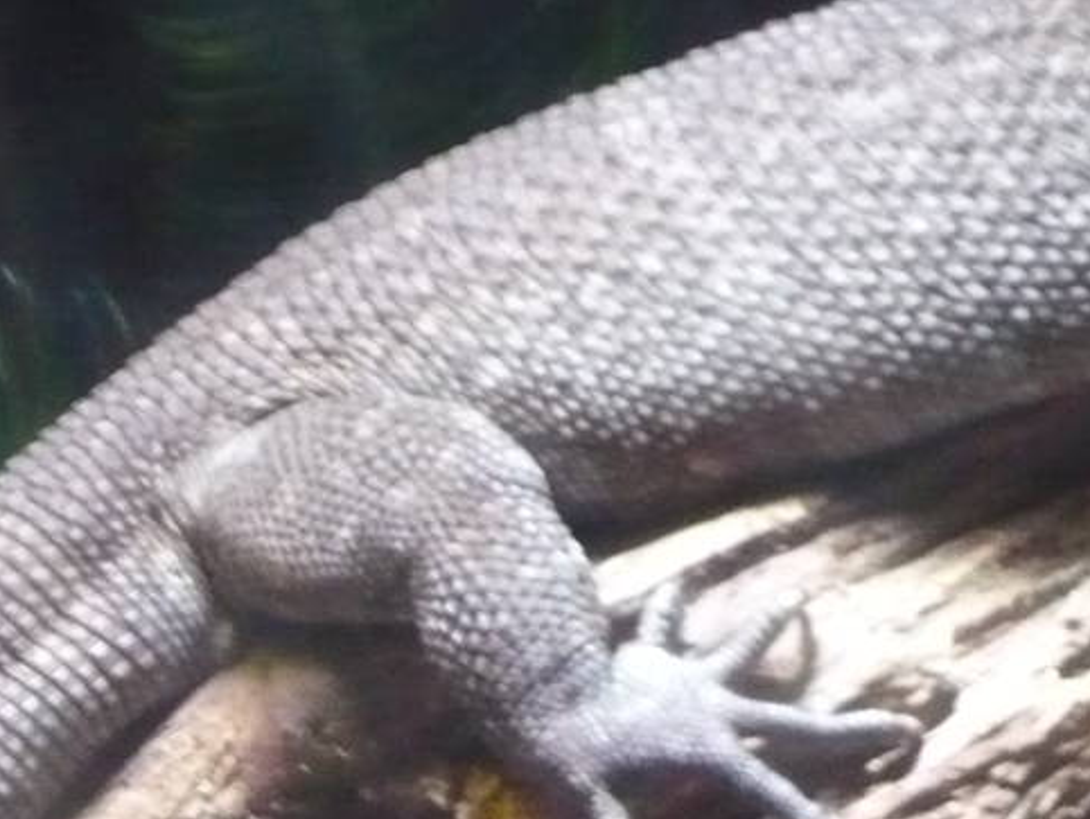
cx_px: 882
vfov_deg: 4.5
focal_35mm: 331
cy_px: 431
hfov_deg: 6.0
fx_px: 10430
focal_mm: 16.5
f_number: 5.1
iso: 800
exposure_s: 1/15
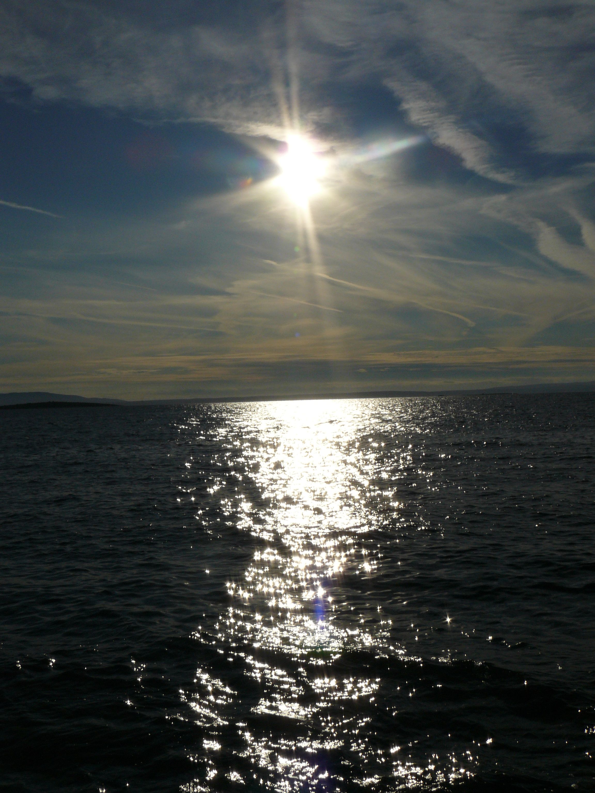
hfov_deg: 39.7
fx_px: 825
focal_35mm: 36
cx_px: 298
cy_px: 396
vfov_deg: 51.4
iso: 100
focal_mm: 6
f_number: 8
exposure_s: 1/2000
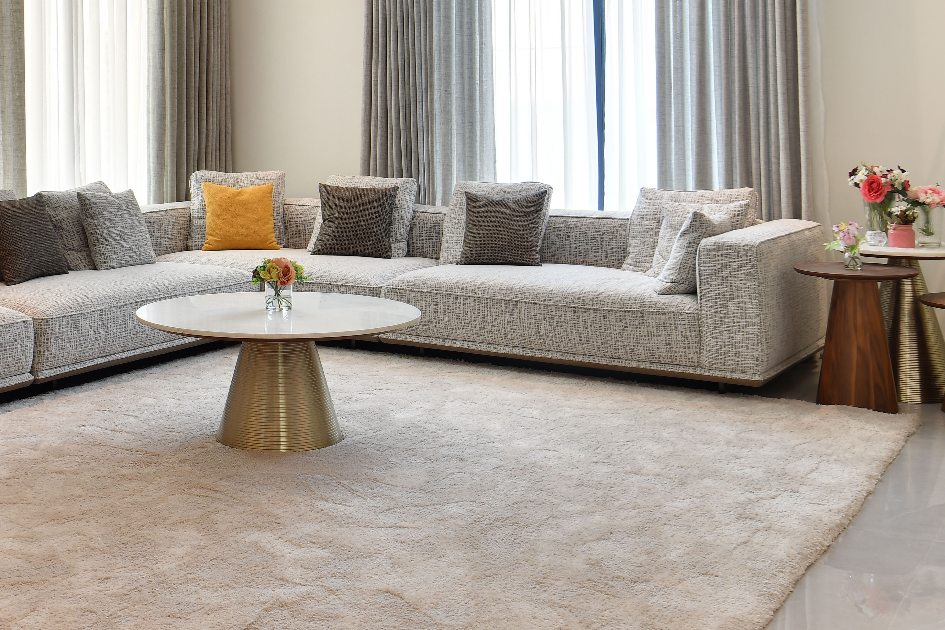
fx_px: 1260
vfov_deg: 27.4
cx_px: 297
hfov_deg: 40.5
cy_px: 103
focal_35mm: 48
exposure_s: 1/5
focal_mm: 20
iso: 100
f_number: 9
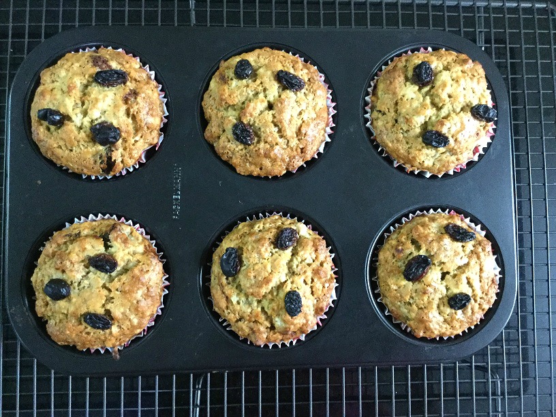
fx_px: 498
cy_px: 208
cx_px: 278
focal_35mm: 31
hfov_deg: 58.4
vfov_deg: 45.4
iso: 320
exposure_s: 1/17
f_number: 2.4
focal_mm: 3.3
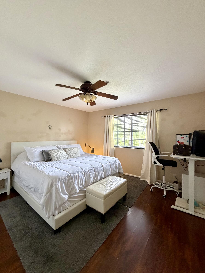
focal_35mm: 14
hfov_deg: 85.7
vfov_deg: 102.1
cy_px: 136
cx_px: 102
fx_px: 111
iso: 400
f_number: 2.2
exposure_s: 1/60
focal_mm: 2.22
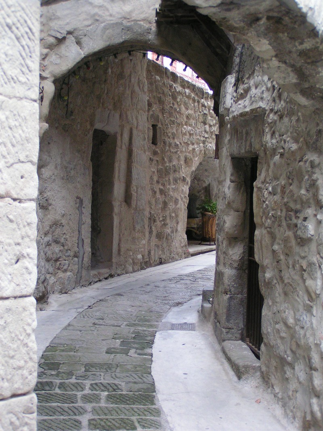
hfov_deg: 25.7
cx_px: 162
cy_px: 216
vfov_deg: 33.8
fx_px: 709
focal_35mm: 57
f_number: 3.2
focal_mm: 8.7
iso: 160
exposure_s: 1/60
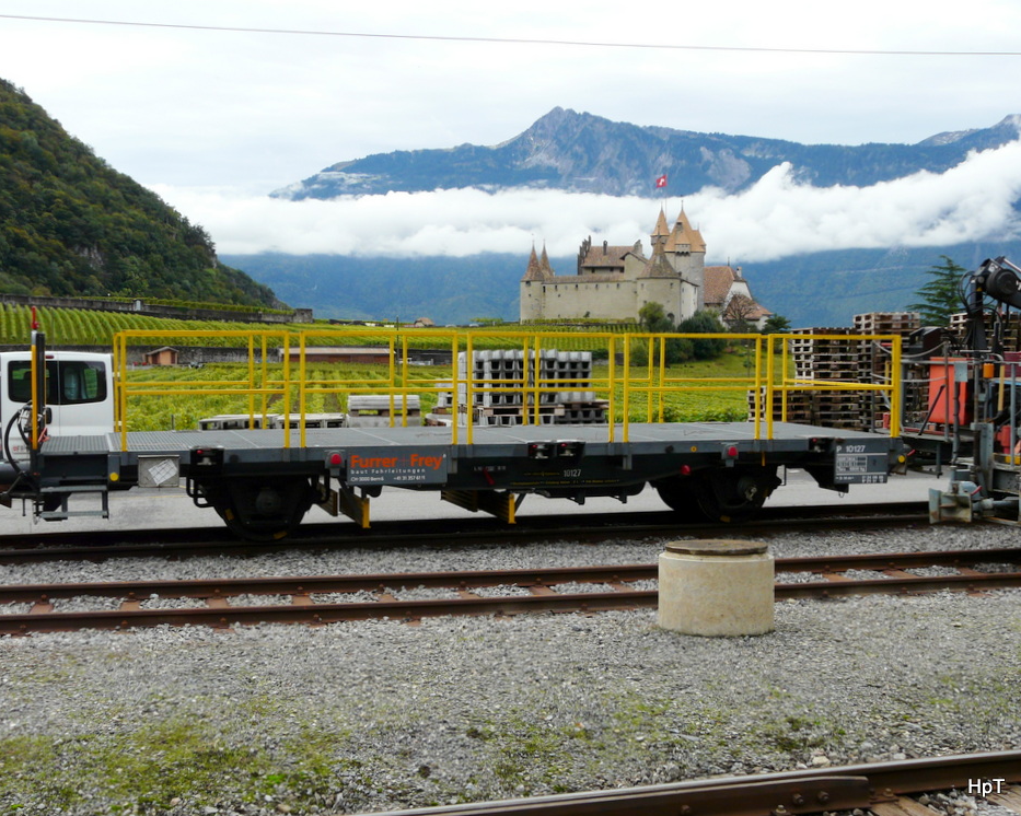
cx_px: 484
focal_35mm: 45
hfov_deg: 41.1
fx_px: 1360
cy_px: 409
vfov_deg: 33.4
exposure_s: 1/250
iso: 100
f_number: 5
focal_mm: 7
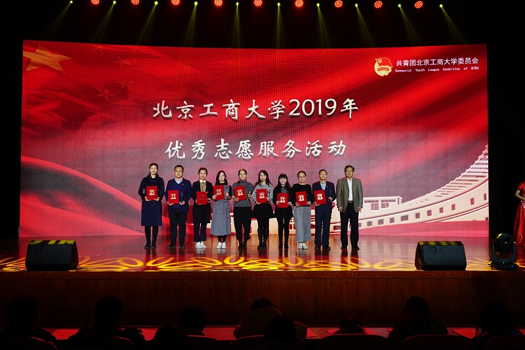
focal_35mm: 35
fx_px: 510
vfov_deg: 37.8
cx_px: 262
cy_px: 175
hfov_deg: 54.4
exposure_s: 1/100
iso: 800
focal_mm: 35
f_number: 4.5
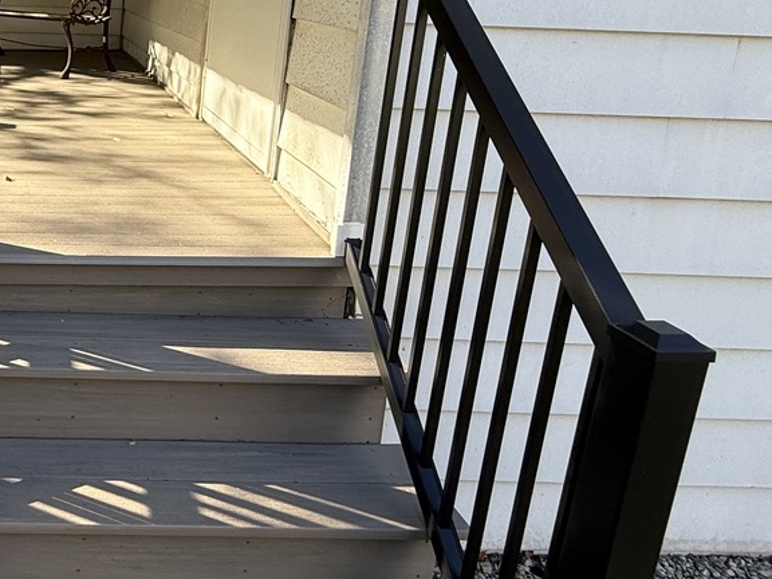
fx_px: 781
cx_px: 21
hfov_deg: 45.5
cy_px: 118
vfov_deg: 39.2
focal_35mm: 35
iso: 64
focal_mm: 2.22
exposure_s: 1/335
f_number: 2.2
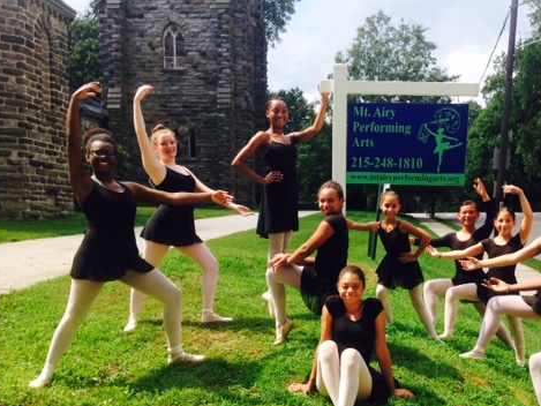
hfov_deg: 41.6
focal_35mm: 45
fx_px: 703
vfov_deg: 31.9
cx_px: 358
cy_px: 276
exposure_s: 1/713
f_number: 2.4
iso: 50
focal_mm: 4.12
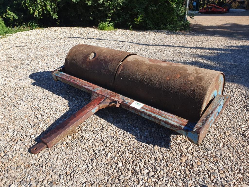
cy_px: 94
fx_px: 187
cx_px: 124
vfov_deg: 53.1
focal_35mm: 26
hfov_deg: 67.3
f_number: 2.4
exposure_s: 1/940
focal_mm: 4.32
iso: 50
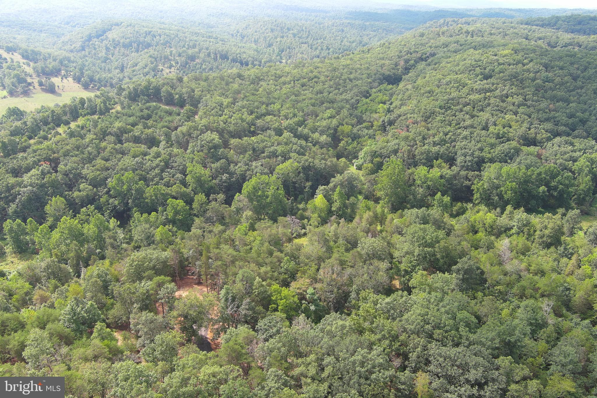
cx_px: 298
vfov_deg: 45.0
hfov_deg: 63.7
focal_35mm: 29
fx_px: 481
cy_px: 199
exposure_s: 1/331
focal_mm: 10.57
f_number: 2.8
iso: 100
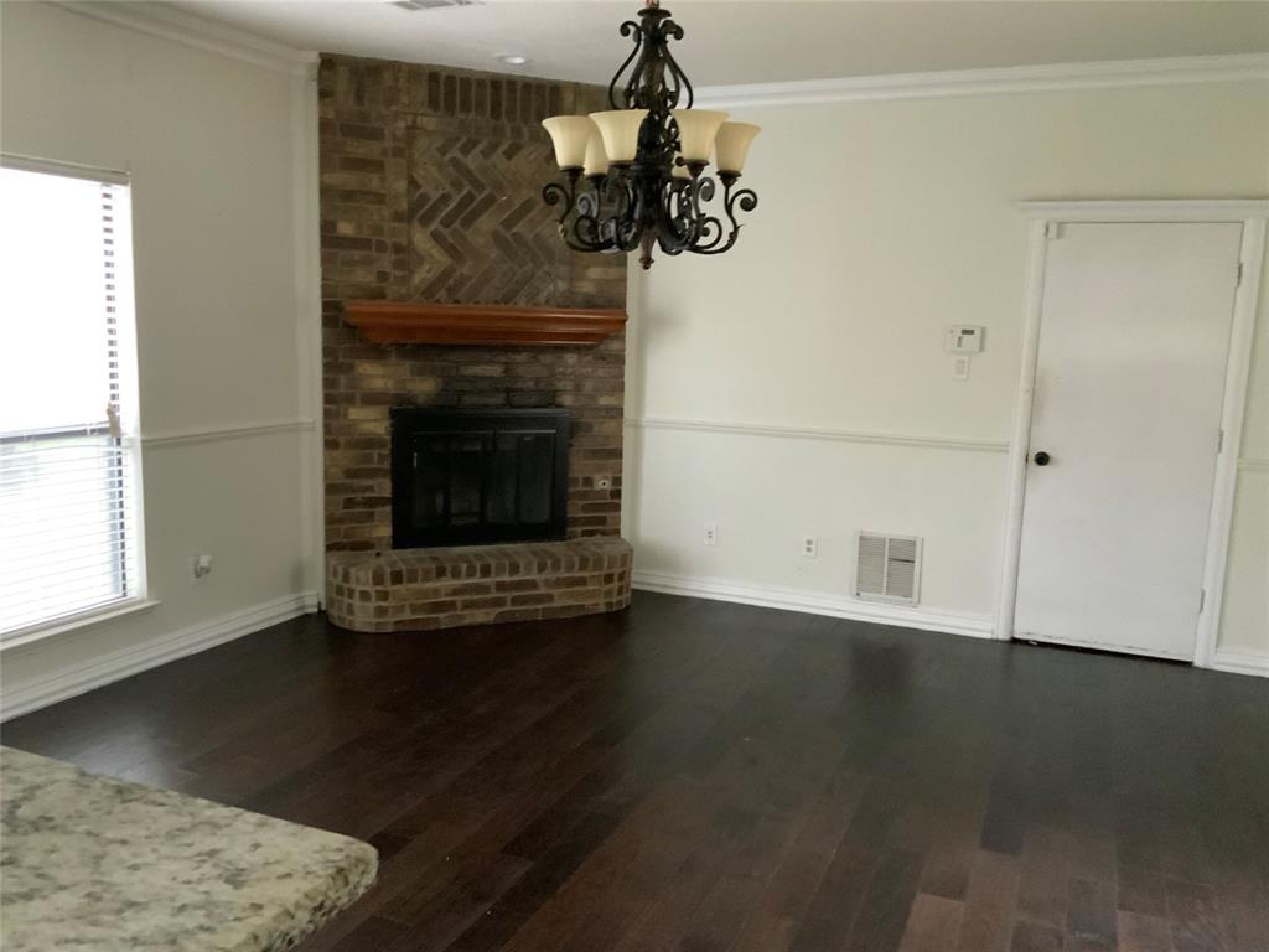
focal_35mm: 29
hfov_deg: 61.7
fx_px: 1063
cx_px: 634
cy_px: 476
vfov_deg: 48.2
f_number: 1.8
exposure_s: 1/30
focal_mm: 3
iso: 500
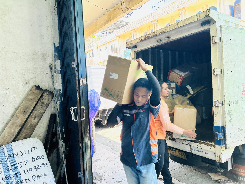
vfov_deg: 53.1
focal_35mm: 26
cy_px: 92
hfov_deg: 67.3
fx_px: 184
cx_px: 122
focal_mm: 5.7
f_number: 1.5
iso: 50
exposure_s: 1/233
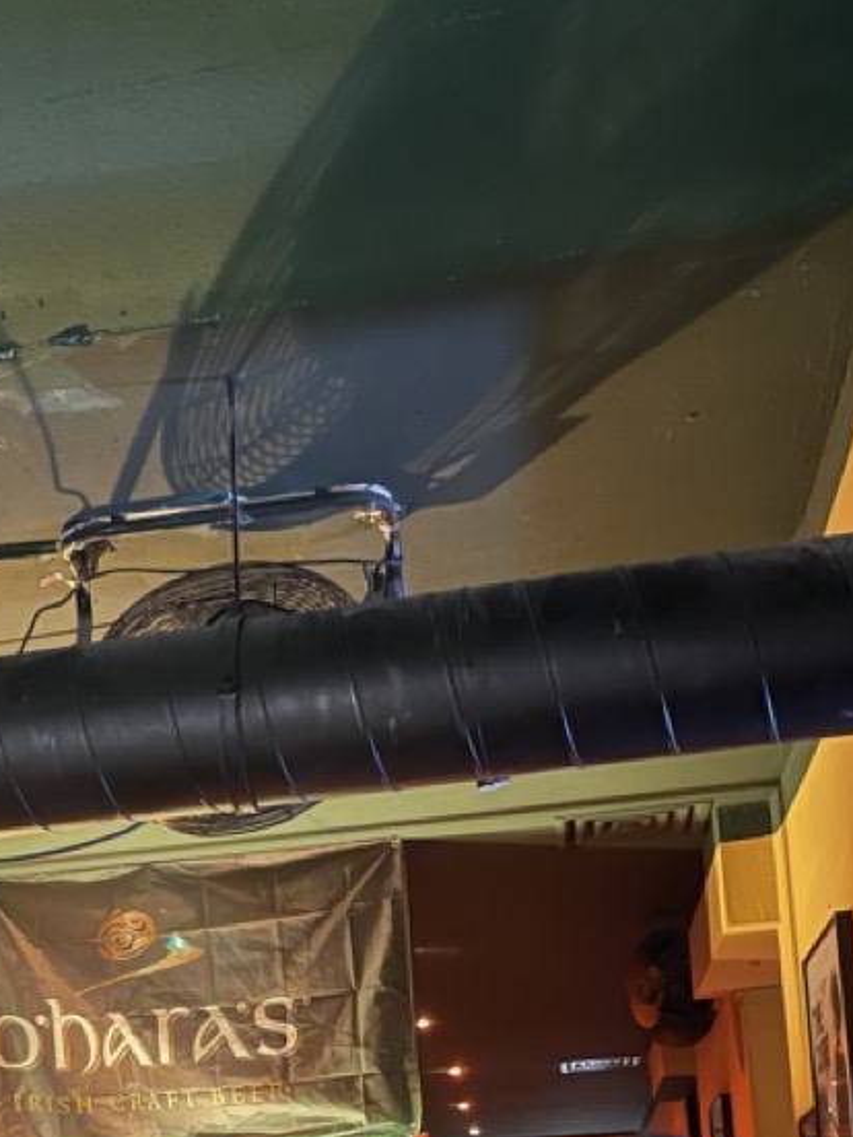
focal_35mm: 58
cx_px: 101
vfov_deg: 31.6
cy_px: 1036
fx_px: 1906
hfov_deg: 24.6
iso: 1250
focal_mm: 5.1
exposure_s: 1/15
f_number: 1.6
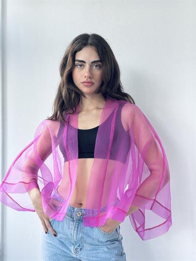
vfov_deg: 39.6
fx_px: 362
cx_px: 98
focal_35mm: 48
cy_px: 130
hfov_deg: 30.3
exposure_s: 1/87
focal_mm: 6.76
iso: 100
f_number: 1.78
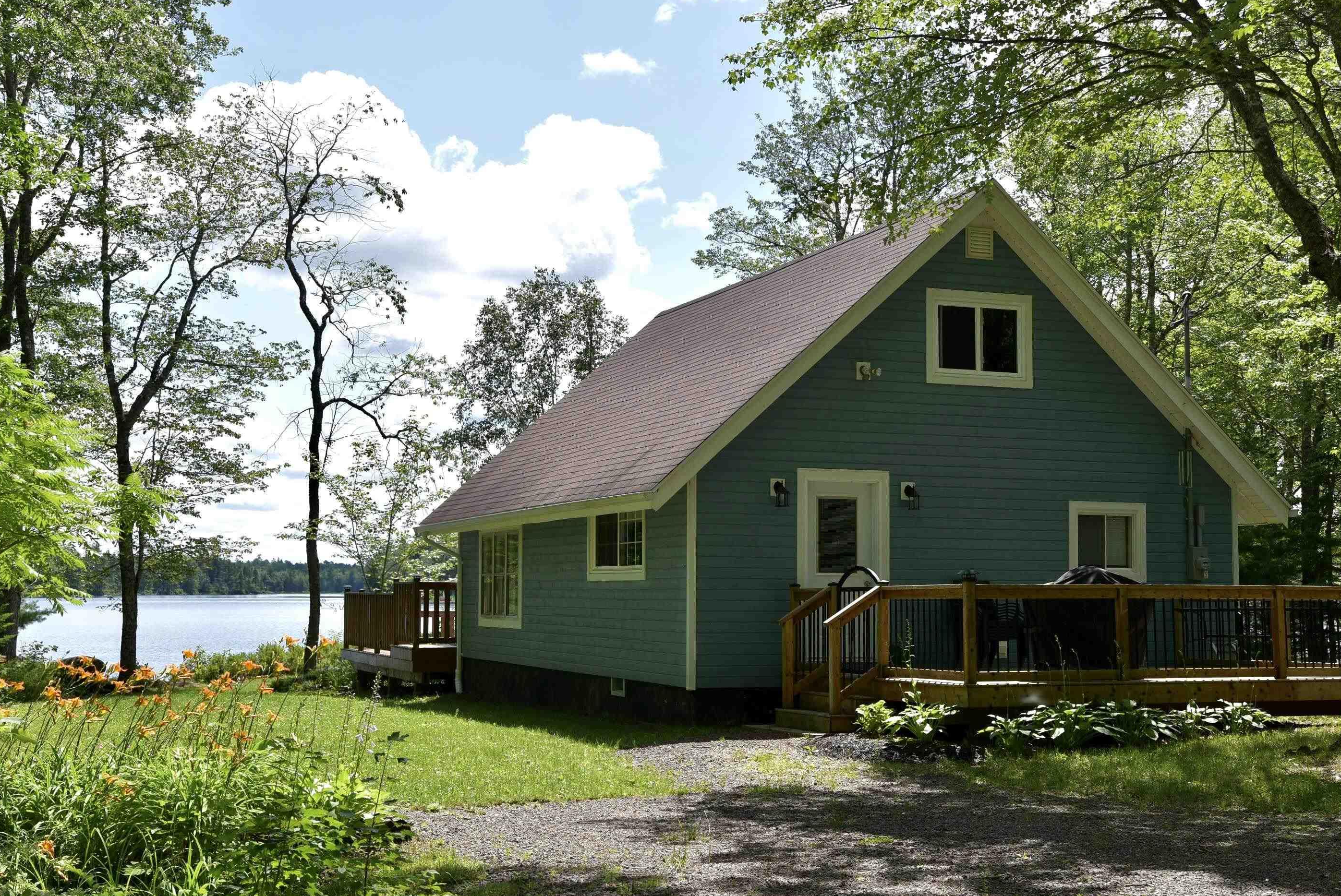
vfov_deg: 29.9
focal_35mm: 45
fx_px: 1678
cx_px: 628
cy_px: 476
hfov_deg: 43.6
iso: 100
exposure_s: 1/200
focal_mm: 28
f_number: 7.1
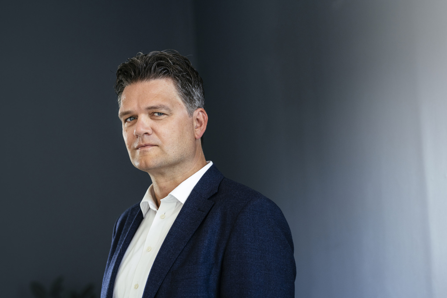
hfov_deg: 23.9
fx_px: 1055
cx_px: 224
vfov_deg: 16.1
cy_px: 149
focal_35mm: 85
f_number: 2.5
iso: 800
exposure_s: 1/200
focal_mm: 85
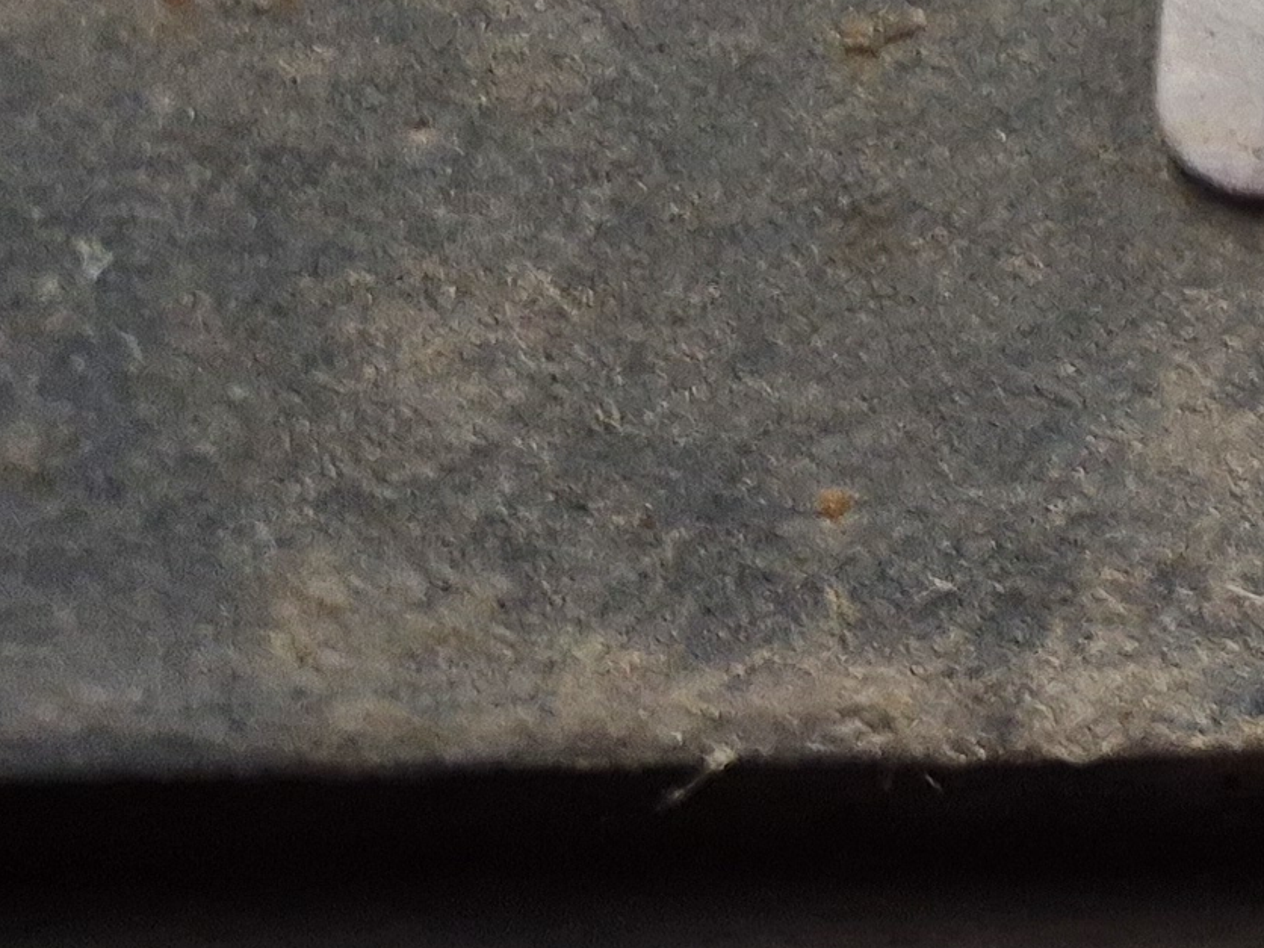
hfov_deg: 13.8
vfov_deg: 12.0
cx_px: 2846
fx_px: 4017
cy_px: -925
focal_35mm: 110
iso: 200
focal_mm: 5.4
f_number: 1.8
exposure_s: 1/120
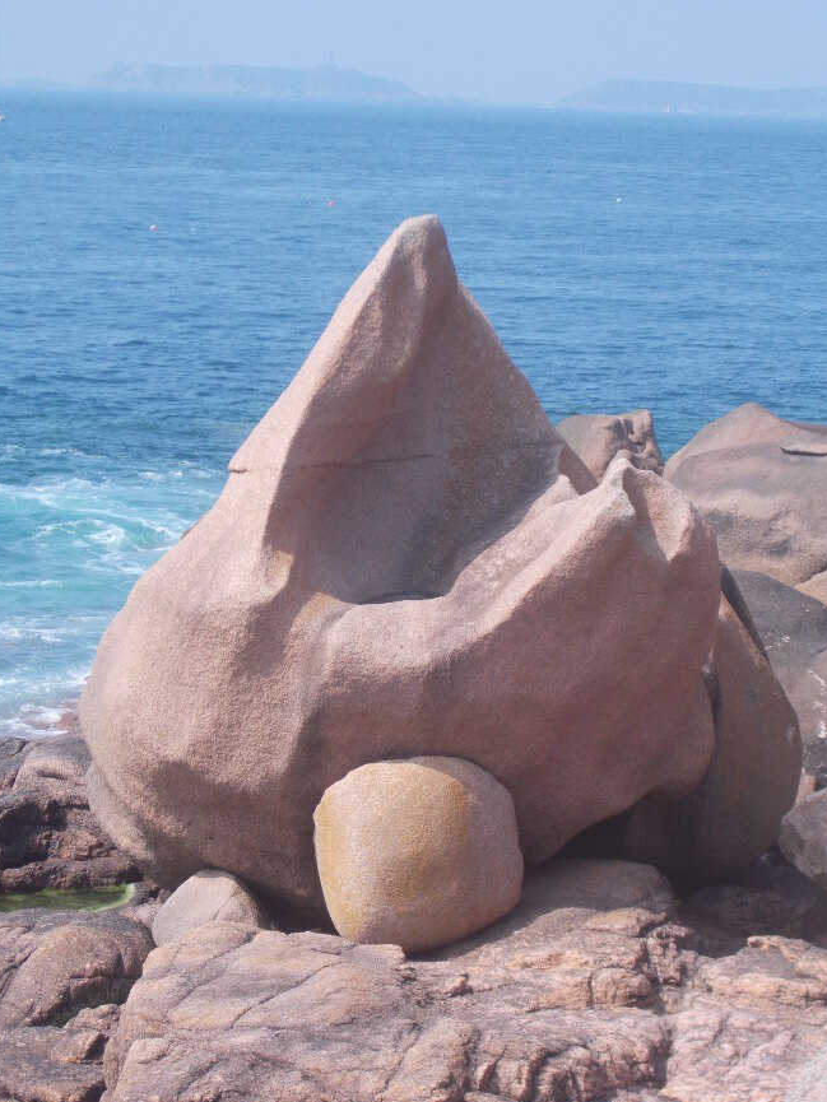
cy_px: 563
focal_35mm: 103
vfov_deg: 19.1
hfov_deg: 14.4
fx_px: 3280
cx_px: 425
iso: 80
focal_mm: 17.6
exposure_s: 1/200
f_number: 5.5
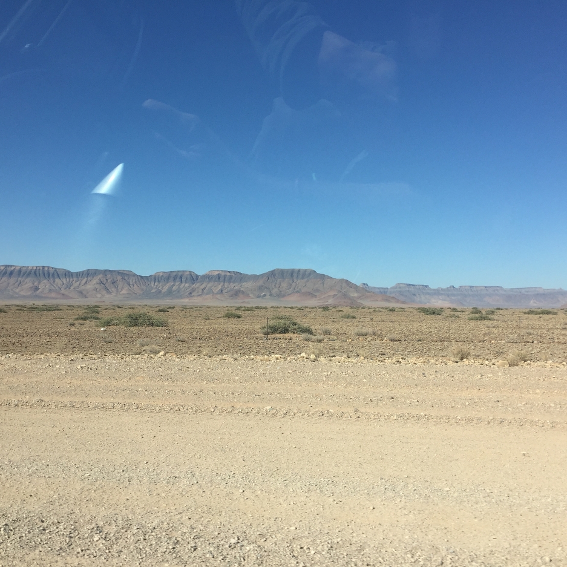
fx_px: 649
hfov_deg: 47.2
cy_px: 286
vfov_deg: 47.2
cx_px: 285
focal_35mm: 35
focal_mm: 4.15
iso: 32
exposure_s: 1/2825
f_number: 2.2
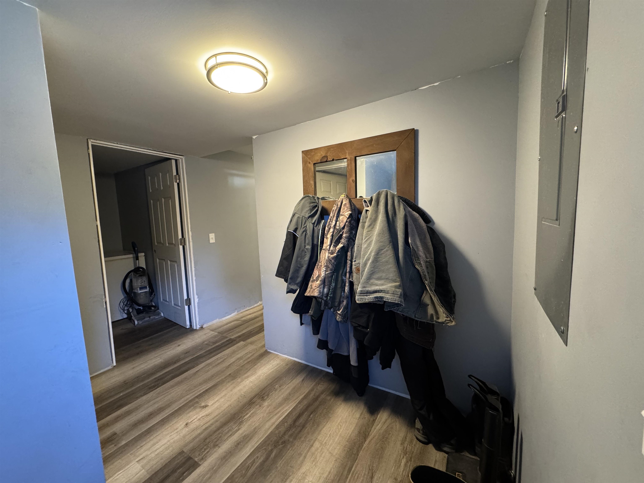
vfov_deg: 85.7
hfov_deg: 102.1
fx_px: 260
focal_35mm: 14
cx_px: 322
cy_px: 242
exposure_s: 1/60
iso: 640
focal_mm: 2.22
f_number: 2.2
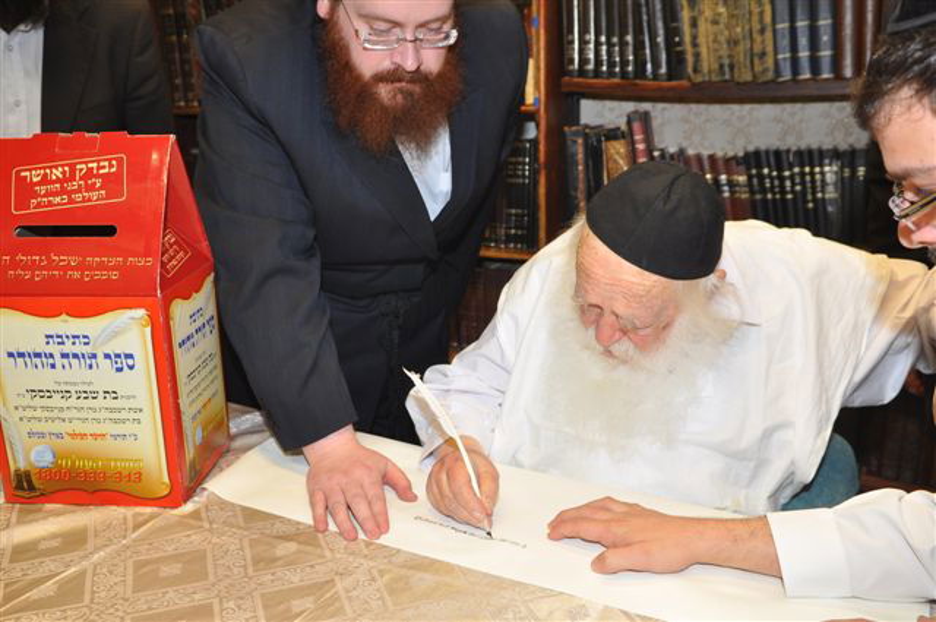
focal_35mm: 33
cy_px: 311
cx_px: 468
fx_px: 857
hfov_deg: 57.3
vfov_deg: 39.9
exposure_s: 1/60
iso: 200
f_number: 5.6
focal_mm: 22
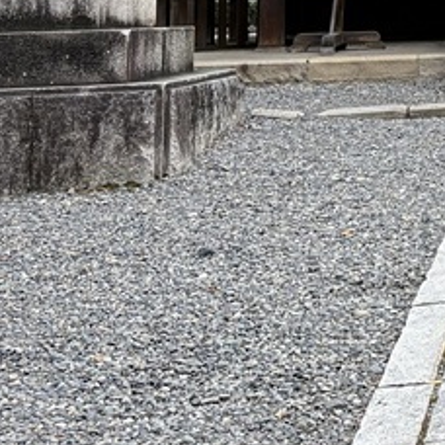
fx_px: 1673
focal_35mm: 115
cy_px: -222
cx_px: 824
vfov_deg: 14.2
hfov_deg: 13.5
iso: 50
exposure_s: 1/561
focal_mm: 5.96
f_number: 1.6
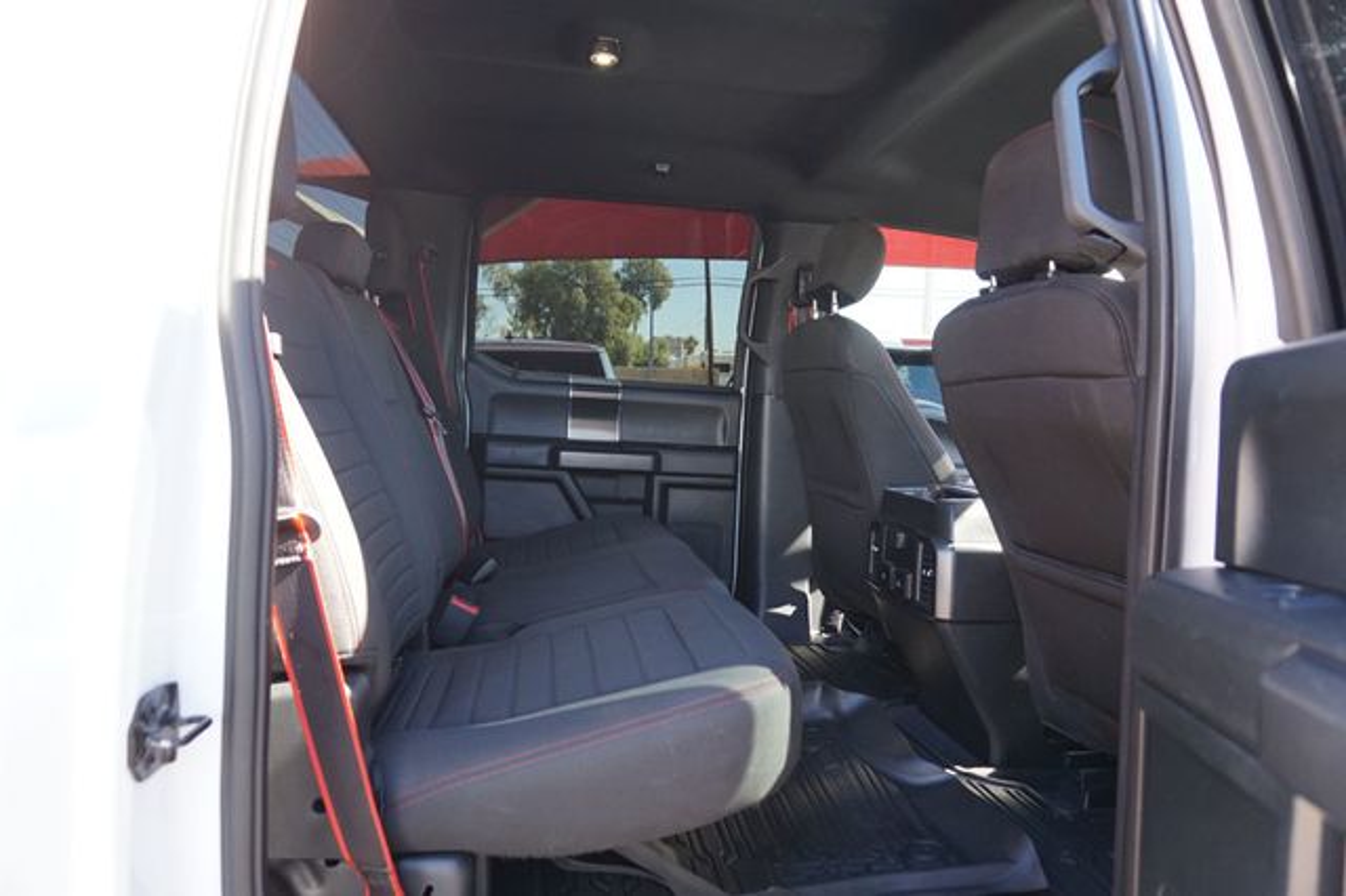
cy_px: 448
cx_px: 673
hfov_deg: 73.8
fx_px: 897
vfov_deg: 53.1
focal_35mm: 24
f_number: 4
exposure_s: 1/60
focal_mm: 16
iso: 200
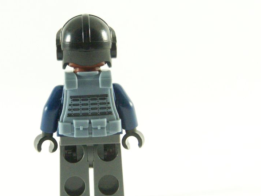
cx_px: 91
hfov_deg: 11.8
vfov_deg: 8.9
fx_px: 1259
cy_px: 114
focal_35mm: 167
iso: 400
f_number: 3.6
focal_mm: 19.4
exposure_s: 1/60
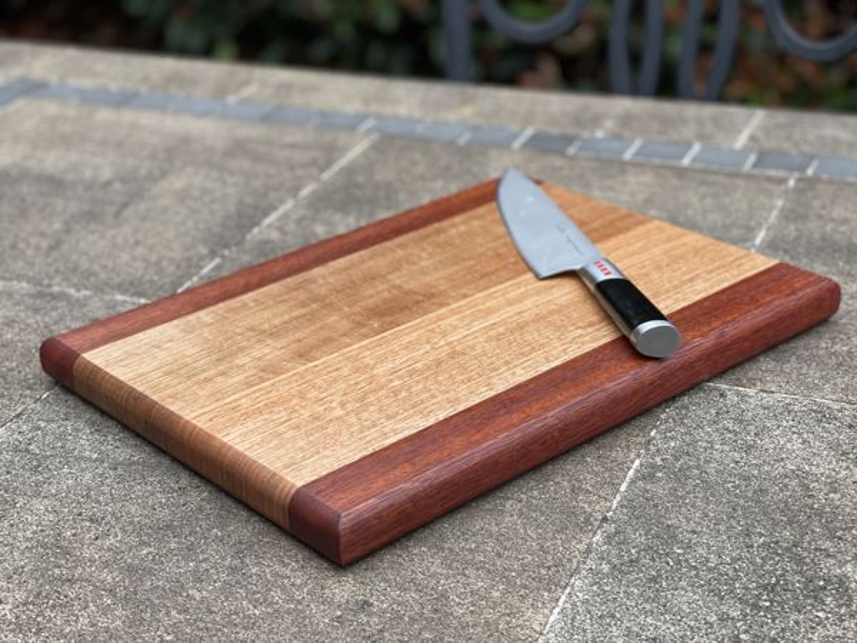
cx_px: 428
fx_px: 1584
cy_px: 322
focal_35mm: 64
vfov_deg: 22.9
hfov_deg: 30.3
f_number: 2.2
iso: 20
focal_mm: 7.5
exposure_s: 1/121
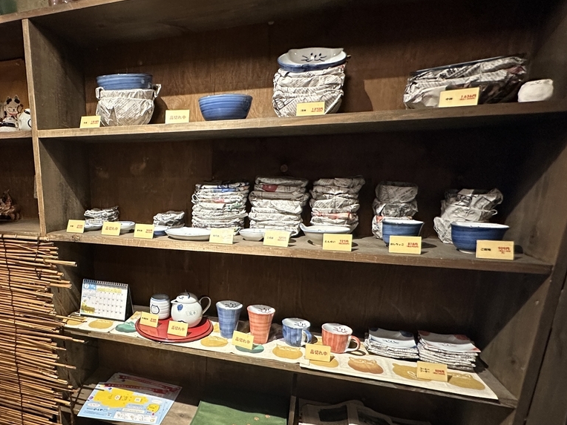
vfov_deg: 60.3
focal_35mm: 22
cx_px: 168
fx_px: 360
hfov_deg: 72.9
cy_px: 266
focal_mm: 2.22
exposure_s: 1/50
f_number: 2.2
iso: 500
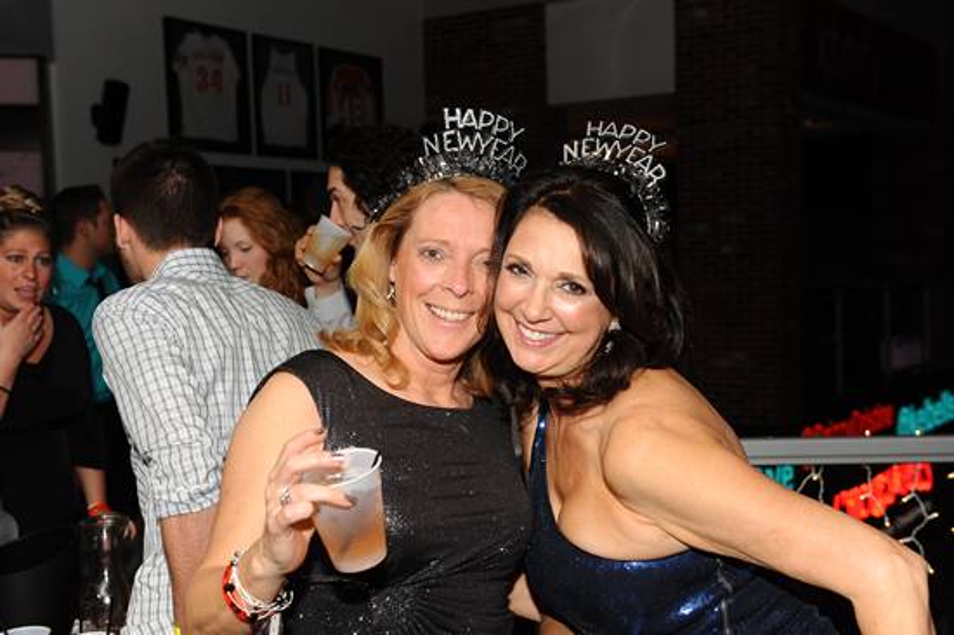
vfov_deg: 27.0
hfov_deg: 39.6
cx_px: 477
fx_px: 1324
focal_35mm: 50
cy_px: 318
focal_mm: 50
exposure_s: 1/250
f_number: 5.6
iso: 1100
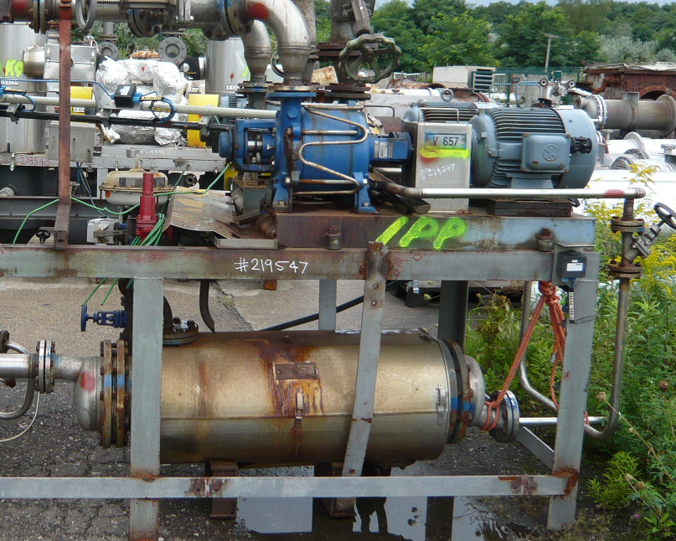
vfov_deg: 31.3
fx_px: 961
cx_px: 165
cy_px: 205
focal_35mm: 48
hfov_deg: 37.8
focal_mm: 4.6
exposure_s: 1/250
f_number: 2.8
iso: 100
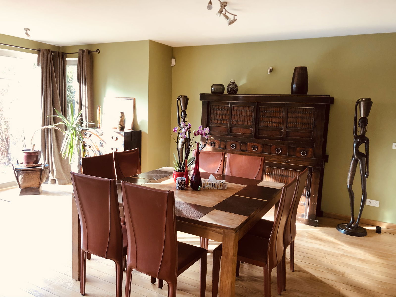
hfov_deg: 63.4
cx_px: 198
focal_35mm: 28
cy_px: 148
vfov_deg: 49.7
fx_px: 320
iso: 32
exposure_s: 1/30
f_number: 1.8
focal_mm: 3.99
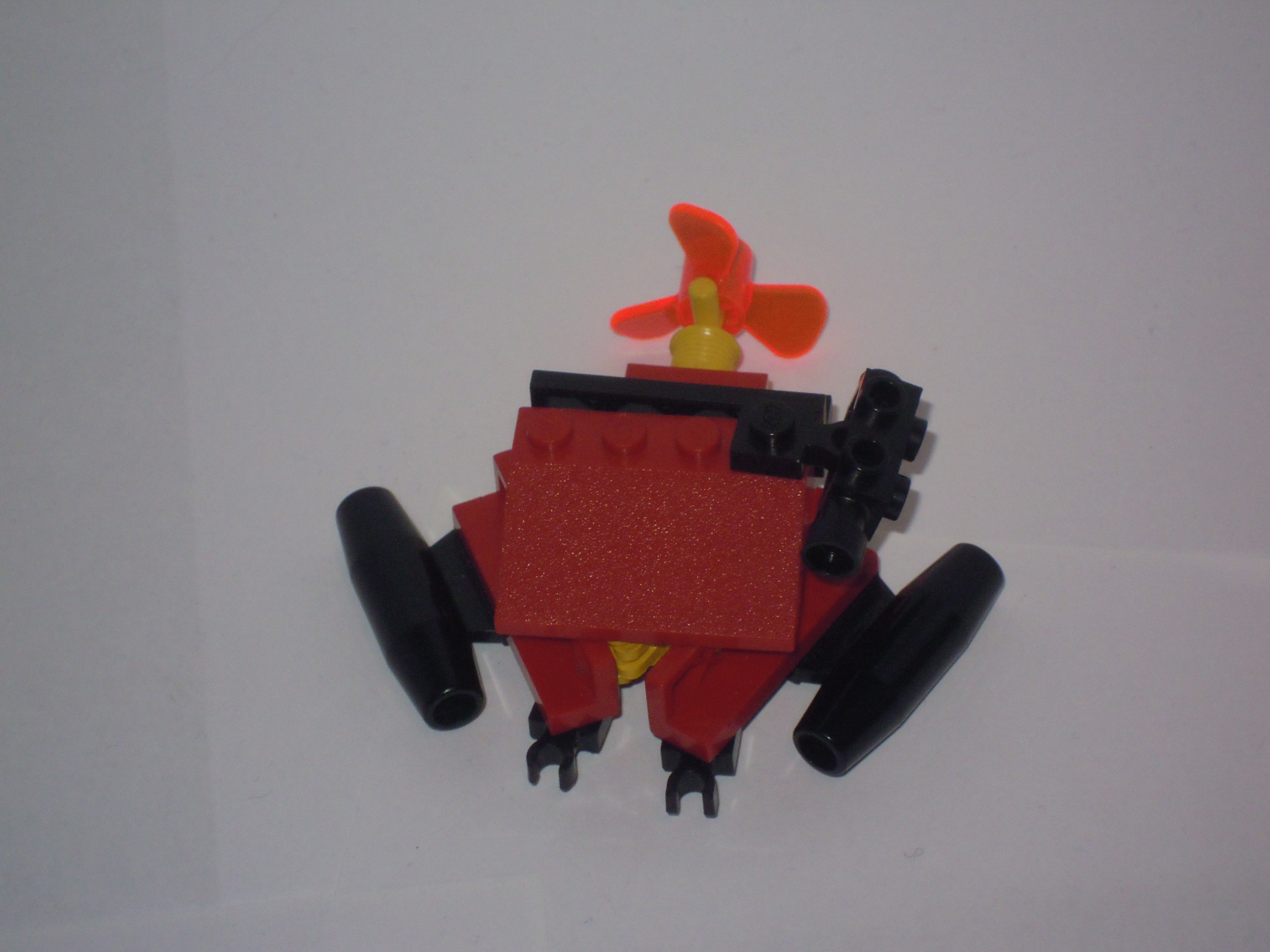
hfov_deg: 13.7
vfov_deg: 10.3
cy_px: 489
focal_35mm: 144
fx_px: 5283
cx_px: 633
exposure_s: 1/60
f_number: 6.6
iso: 360
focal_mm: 25
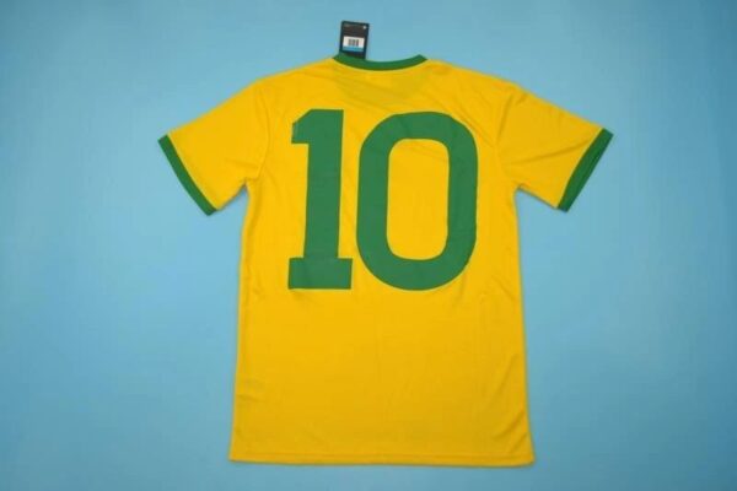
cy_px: 246
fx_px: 614
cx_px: 368
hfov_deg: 61.9
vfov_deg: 43.6
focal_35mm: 30
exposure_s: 1/200
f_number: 4
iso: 200
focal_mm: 20
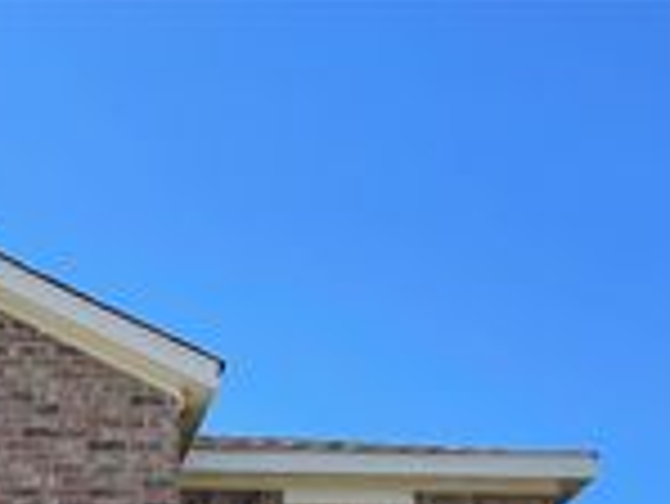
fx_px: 1685
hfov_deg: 21.2
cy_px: 839
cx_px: -94
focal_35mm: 87
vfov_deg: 15.2
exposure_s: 1/2488
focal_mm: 5.1
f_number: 1.6
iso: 32
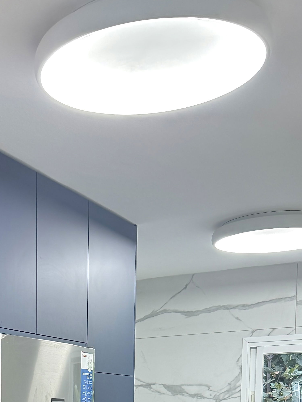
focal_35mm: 69
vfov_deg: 24.7
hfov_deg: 20.4
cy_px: 514
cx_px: -24
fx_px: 803
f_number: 1.78
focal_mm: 6.76
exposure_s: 1/121
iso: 125
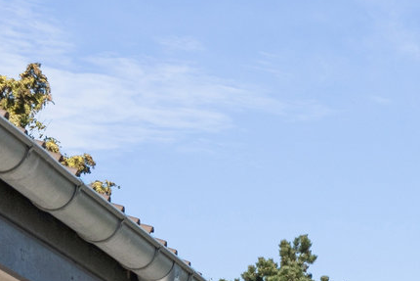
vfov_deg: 5.5
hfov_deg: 8.5
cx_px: 619
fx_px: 2766
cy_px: 802
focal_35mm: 237
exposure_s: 1/1250
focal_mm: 34
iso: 200
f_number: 6.3
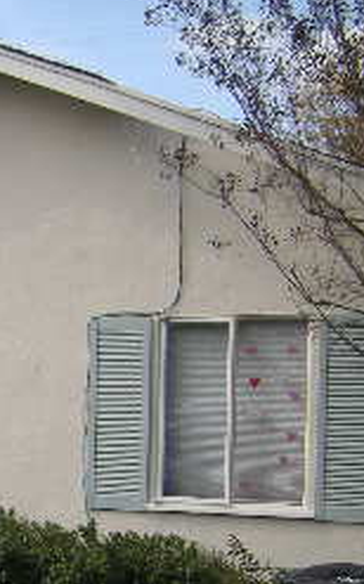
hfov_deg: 14.9
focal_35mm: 77
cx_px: -272
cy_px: 454
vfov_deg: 26.4
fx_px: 1224
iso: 64
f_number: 5.6
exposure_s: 1/199
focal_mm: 4.7
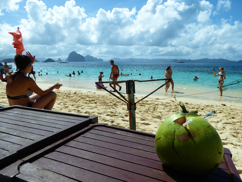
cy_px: 91
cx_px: 121
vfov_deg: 54.9
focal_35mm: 25
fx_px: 175
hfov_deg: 69.4
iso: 80
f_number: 3.5
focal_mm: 4.3
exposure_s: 1/1600
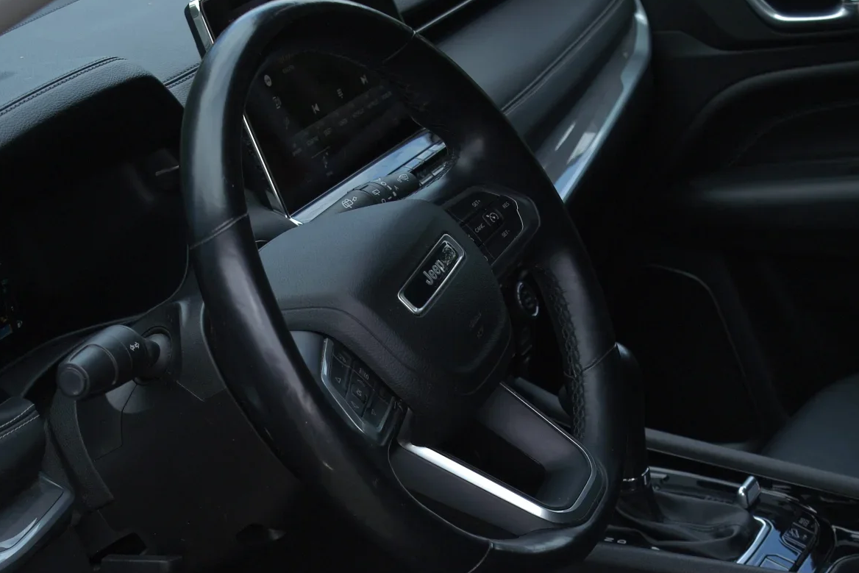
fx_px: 2529
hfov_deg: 19.3
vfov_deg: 12.8
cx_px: 508
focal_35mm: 106
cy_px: 544
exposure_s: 1/320
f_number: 6.3
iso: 200
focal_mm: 43
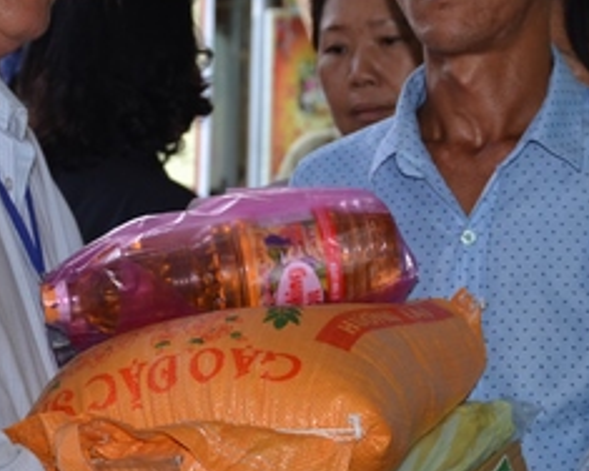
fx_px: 2301
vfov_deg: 11.7
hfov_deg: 14.6
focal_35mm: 132
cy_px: 187
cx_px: 198
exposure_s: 1/60
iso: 640
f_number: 4.5
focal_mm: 34
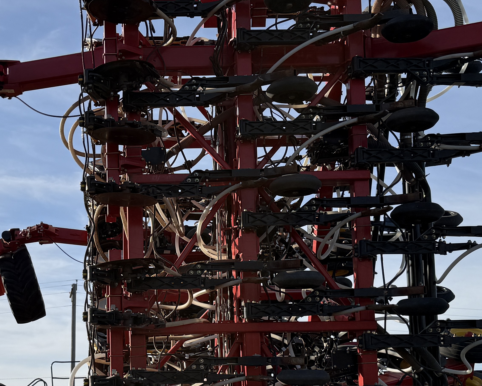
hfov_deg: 31.4
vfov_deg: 25.4
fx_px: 842
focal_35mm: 59
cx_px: 118
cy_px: 302
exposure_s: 1/6173
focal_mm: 6.76
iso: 80
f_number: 1.78
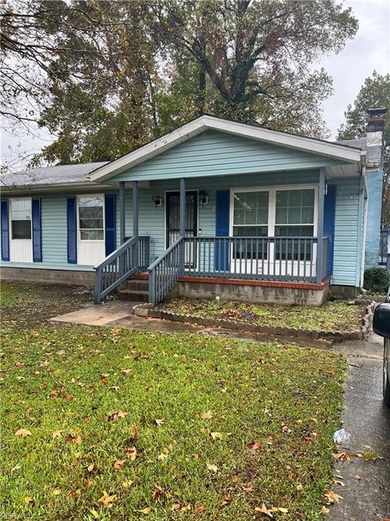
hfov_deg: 53.0
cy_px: 260
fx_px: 391
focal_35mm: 26
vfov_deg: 67.3
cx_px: 195
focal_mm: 5.7
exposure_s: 1/235
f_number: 1.5
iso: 40
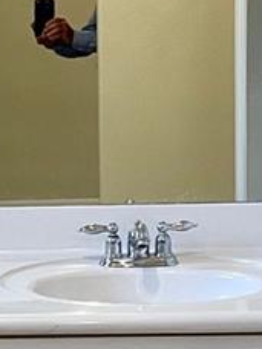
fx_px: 1383
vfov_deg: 14.4
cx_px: -34
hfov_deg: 10.7
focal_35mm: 137
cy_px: 170
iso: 200
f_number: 1.6
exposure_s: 1/60
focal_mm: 5.1
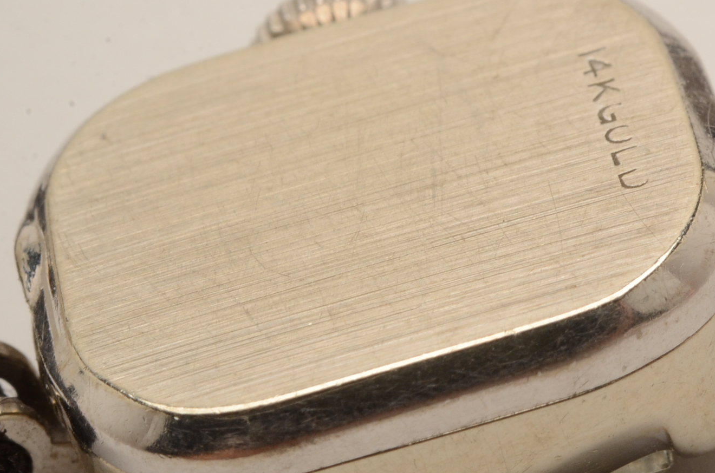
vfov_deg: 8.1
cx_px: 627
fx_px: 3329
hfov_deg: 12.2
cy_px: 138
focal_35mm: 168
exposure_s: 1/160
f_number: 22
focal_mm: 60
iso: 400
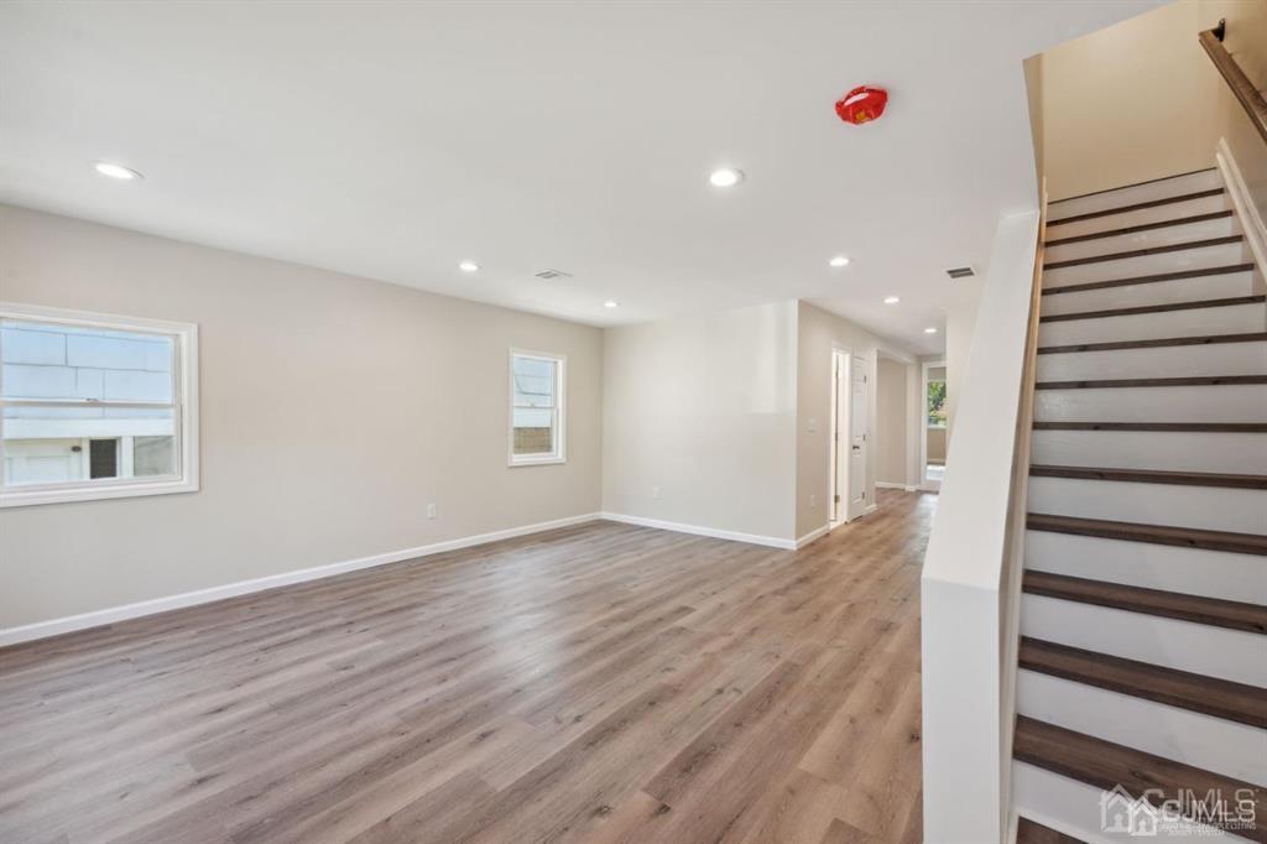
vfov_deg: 81.2
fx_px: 493
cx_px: 634
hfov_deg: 104.3
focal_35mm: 14
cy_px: 422
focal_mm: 14
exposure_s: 1/25
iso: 400
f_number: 8
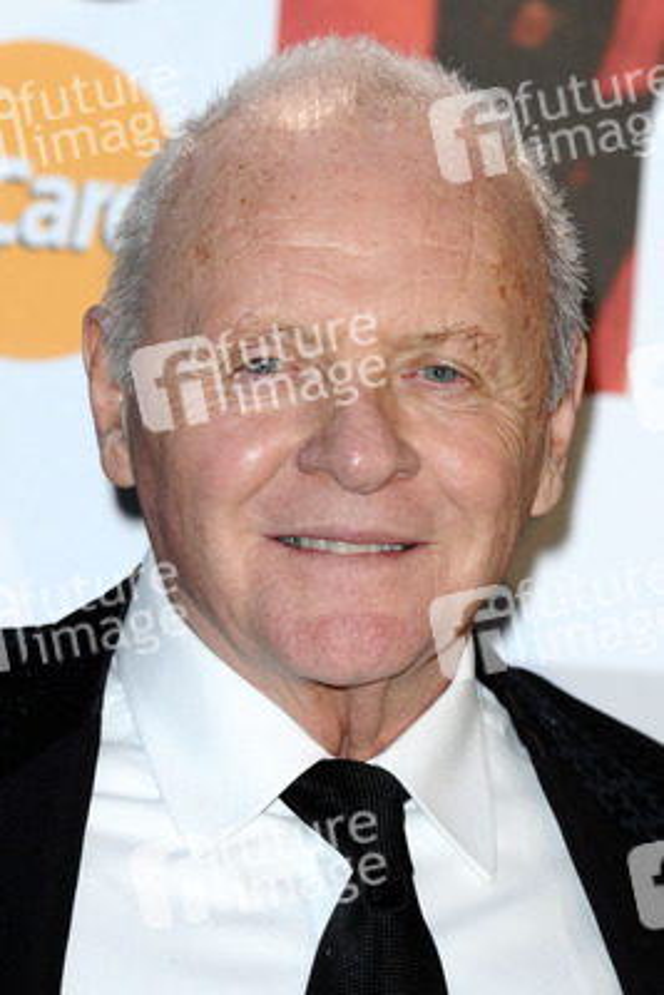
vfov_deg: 8.3
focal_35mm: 248
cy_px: 498
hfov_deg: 5.6
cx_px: 332
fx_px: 6841
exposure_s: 1/250
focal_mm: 165
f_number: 4.5
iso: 320
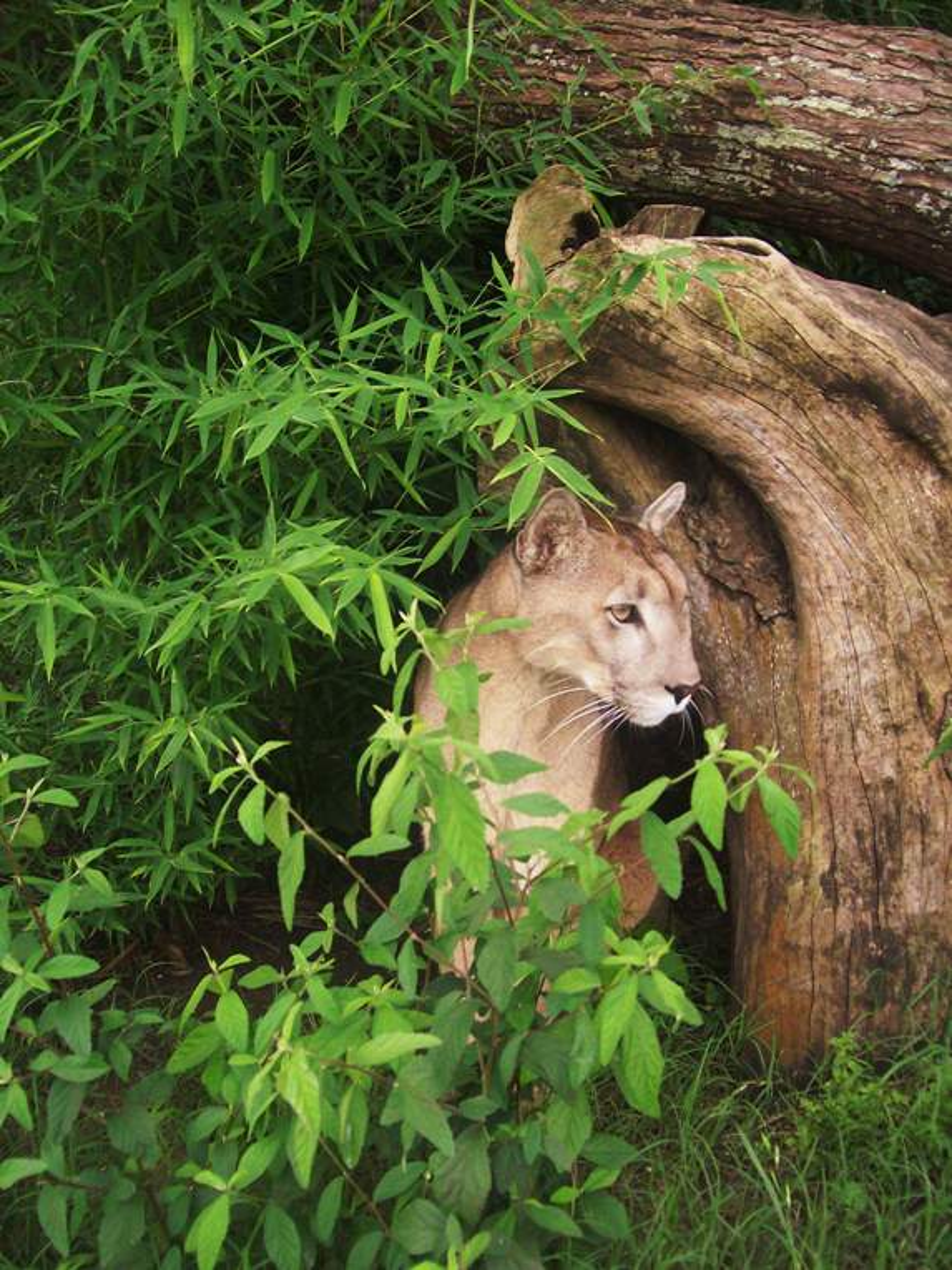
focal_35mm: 36
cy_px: 635
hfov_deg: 39.7
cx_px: 476
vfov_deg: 51.4
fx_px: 1320
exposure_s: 1/131
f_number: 2.7
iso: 200
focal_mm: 6
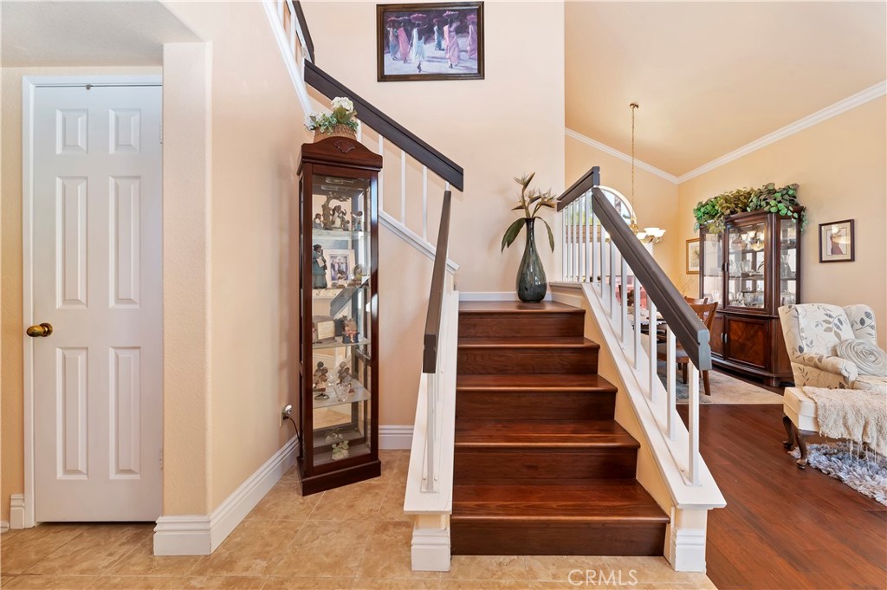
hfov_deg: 104.3
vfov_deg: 81.1
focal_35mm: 14
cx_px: 444
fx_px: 345
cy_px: 295
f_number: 10
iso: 500
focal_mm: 14
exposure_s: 1/5
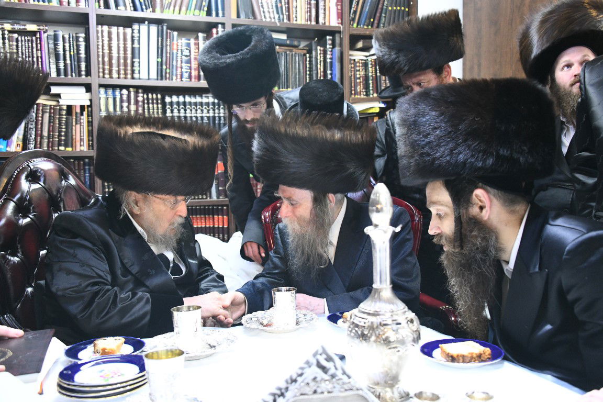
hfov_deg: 53.1
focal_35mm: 36
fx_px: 603
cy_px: 201
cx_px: 302
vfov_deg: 36.9
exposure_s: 1/50
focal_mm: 36
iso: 5000
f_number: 5
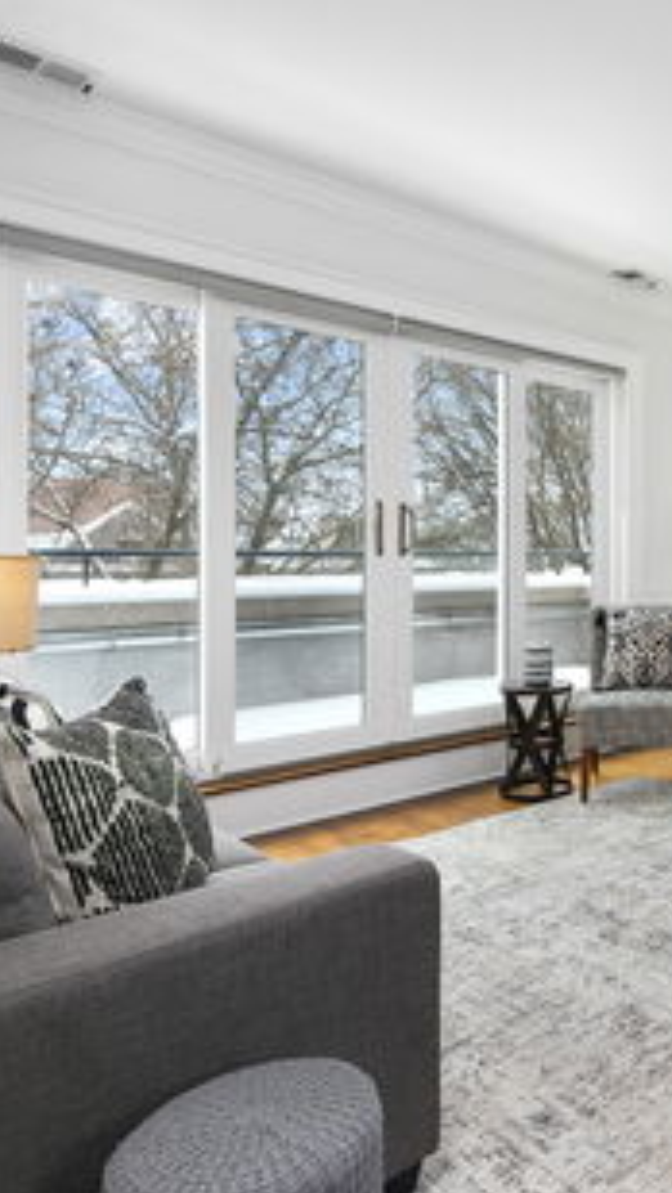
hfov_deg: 37.6
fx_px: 823
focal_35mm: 26
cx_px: 728
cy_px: 610
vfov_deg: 71.9
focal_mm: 16
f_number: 7.1
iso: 400
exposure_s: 1/25
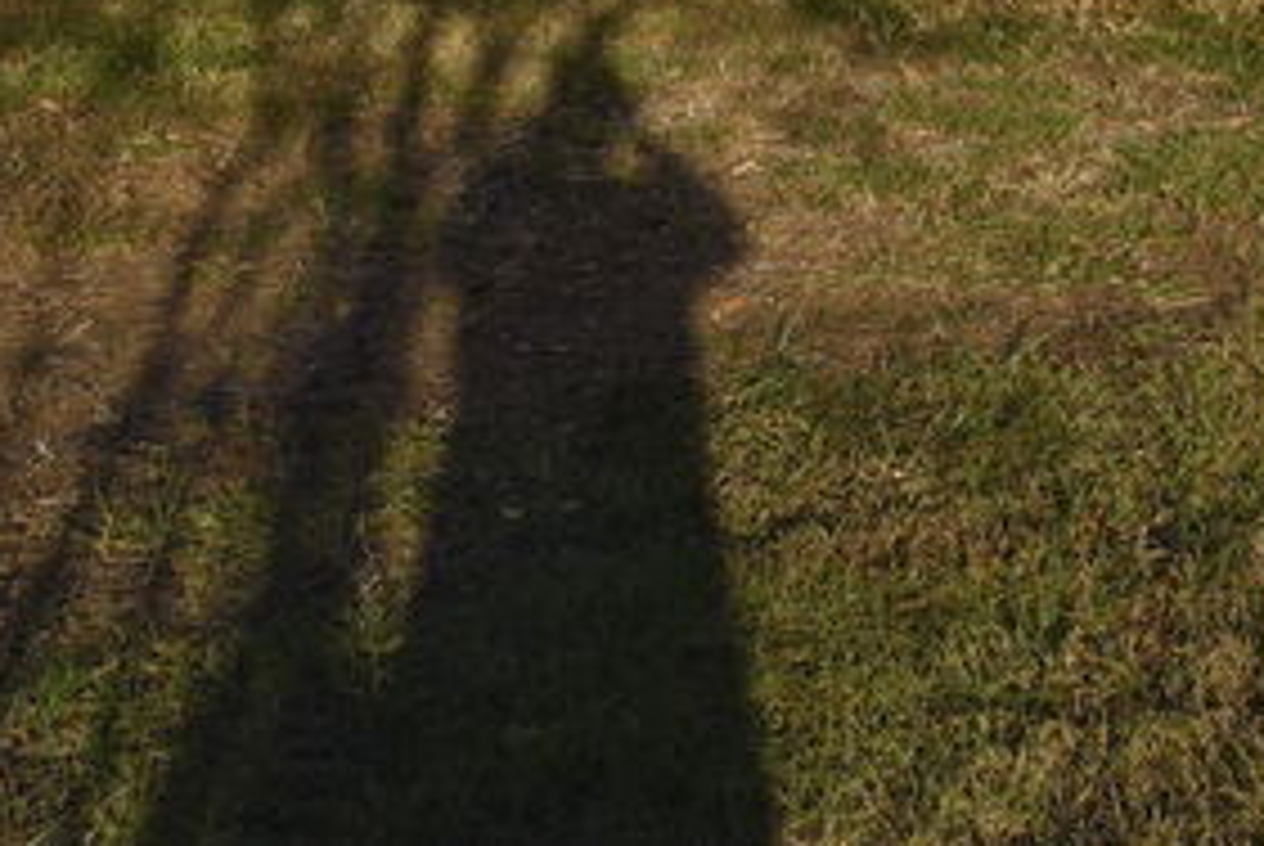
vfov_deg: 13.0
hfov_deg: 20.8
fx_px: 3374
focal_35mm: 96
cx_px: 1125
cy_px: -648
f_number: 11
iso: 200
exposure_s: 1/500
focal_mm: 18
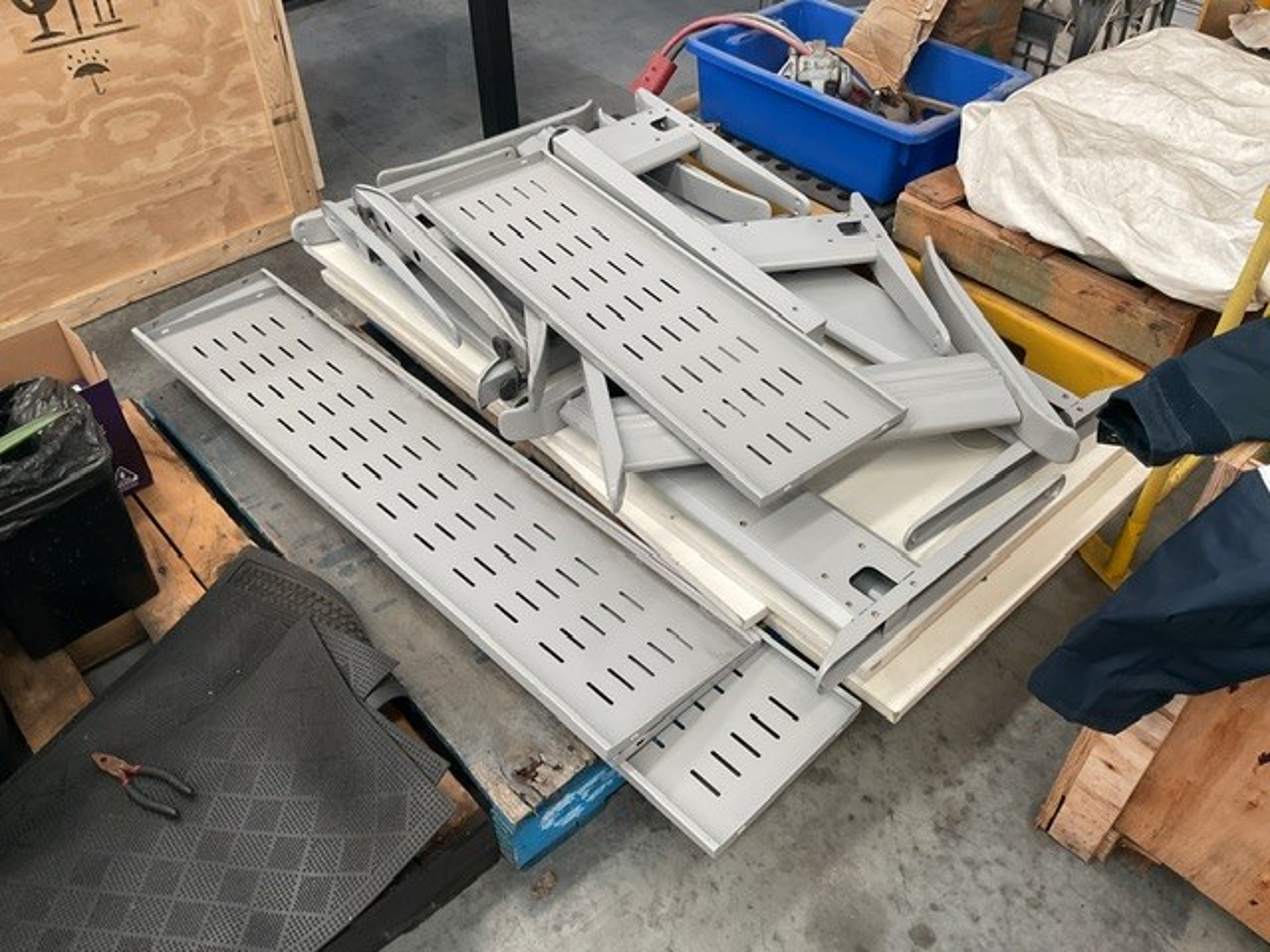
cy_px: 476
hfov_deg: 61.7
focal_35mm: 29
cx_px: 635
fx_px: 1064
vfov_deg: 48.2
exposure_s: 1/60
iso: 40
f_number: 1.8
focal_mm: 3
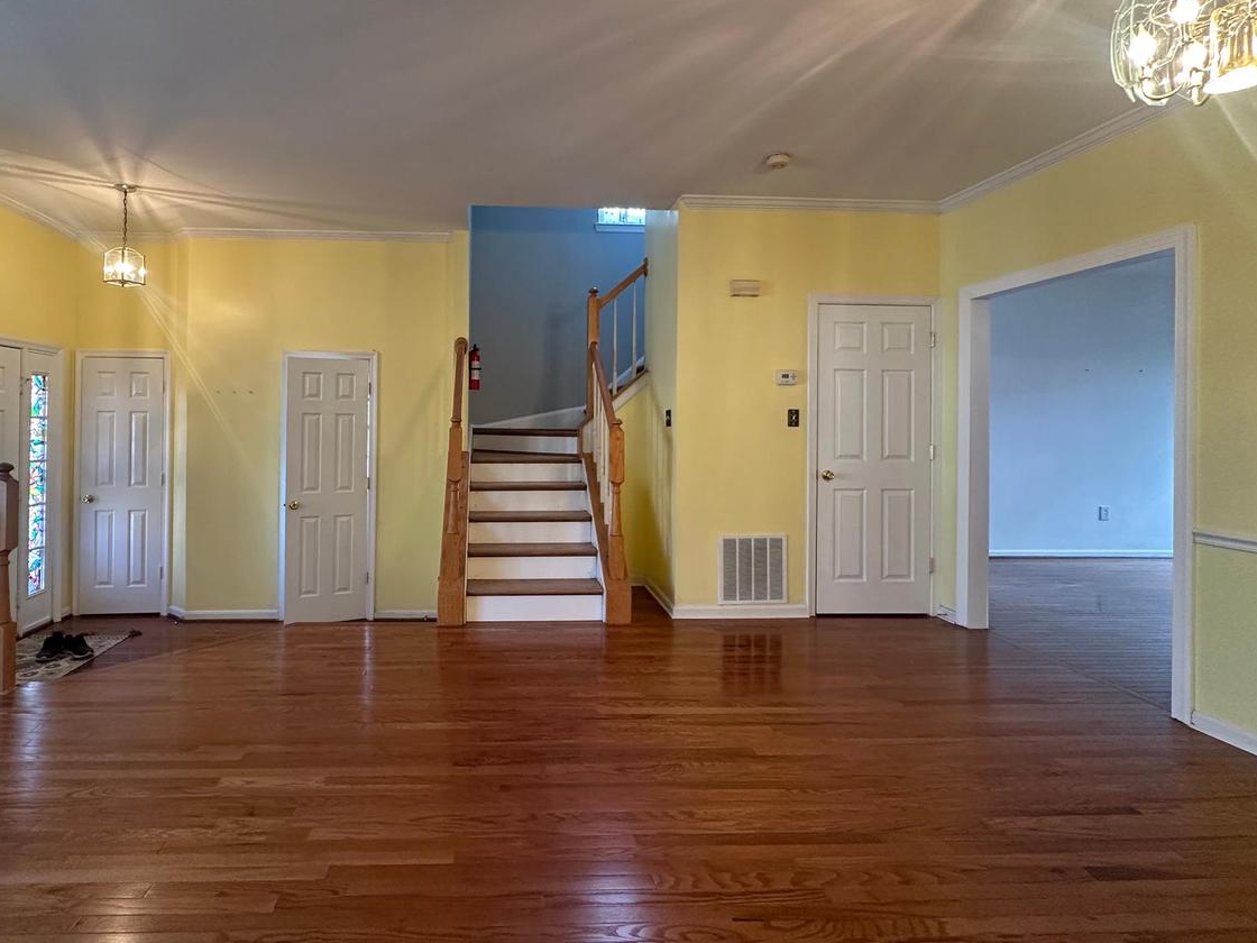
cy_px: 419
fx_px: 654
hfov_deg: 86.8
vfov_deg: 71.4
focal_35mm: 18
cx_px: 511
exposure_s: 1/120
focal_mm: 2.22
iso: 320
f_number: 2.2
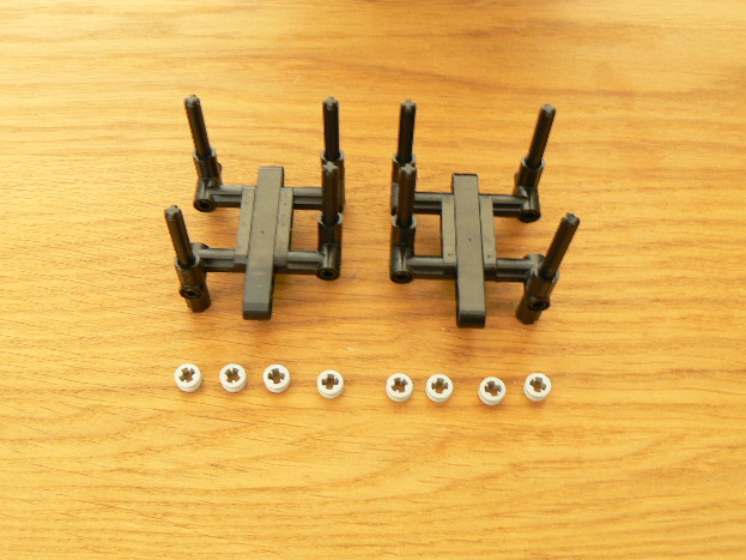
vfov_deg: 38.7
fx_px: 797
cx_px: 366
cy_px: 275
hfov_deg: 50.1
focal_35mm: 37
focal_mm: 6
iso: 100
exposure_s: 2
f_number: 4.5
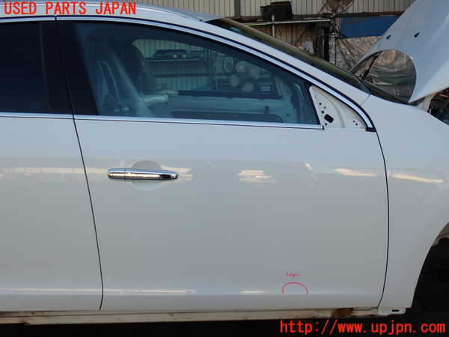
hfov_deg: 38.2
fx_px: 649
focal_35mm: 50
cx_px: 224
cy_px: 168
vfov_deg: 29.1
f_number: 4.5
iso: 100
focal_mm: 9.01
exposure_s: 1/160
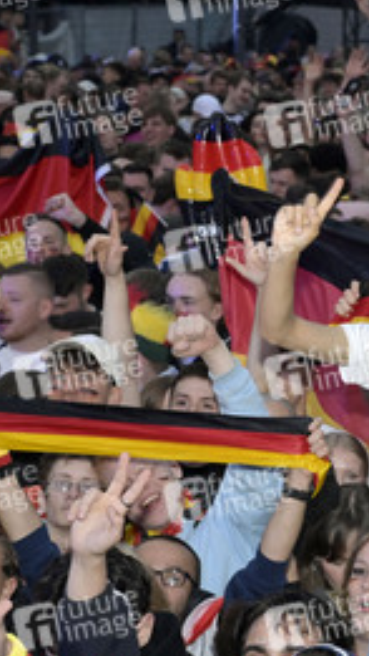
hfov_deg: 6.8
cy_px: 307
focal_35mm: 177
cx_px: 513
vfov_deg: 12.2
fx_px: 3076
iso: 5000
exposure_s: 1/250
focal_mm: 98
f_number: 9
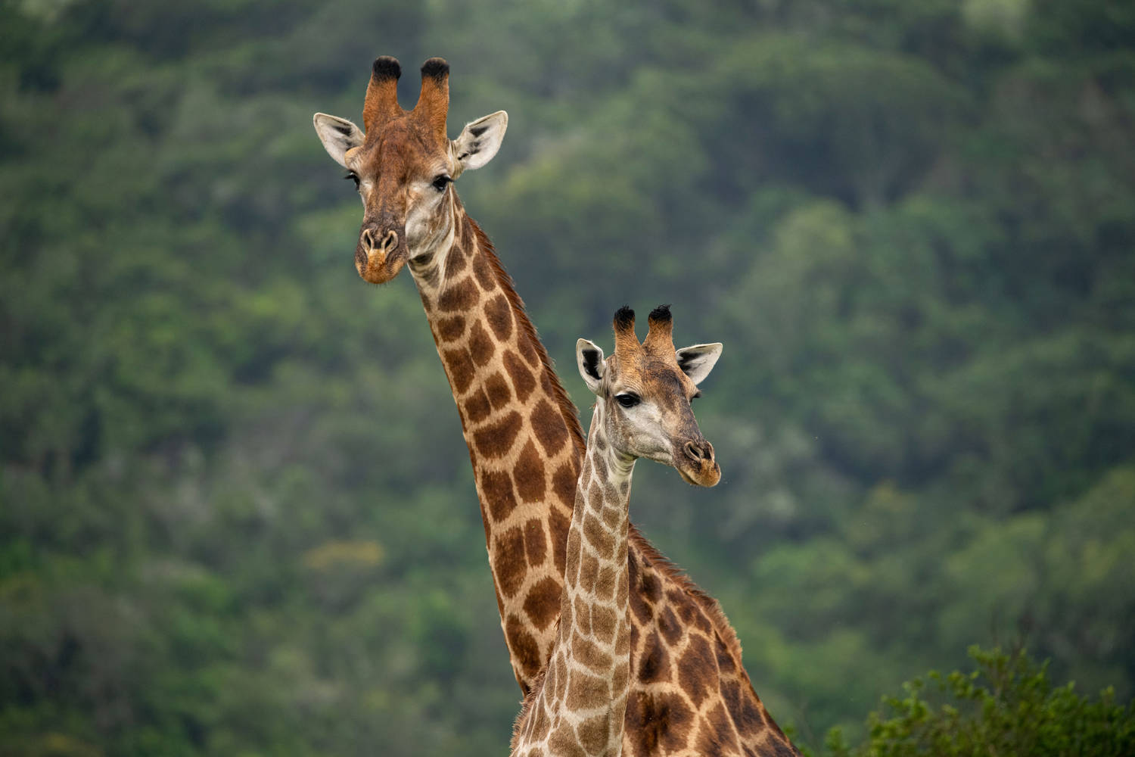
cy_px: 378
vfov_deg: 3.3
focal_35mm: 420
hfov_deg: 4.9
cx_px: 568
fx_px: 13241
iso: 800
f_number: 6.3
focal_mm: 420
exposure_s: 1/320
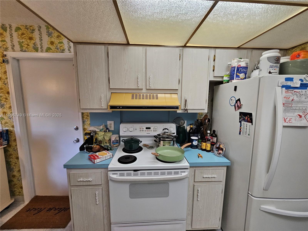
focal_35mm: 13
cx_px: 154
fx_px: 116
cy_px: 116
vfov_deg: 89.9
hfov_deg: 106.2
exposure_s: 1/60
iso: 200
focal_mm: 2.2
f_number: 2.2
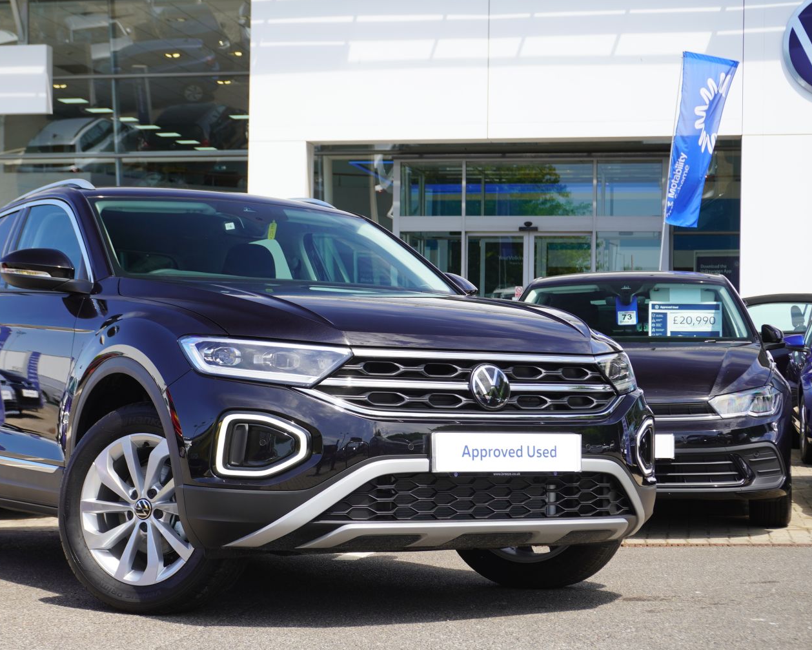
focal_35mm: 68
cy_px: 315
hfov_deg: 27.8
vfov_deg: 22.5
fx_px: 1634
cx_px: 301
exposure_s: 1/80
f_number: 7.1
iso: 100
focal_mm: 38
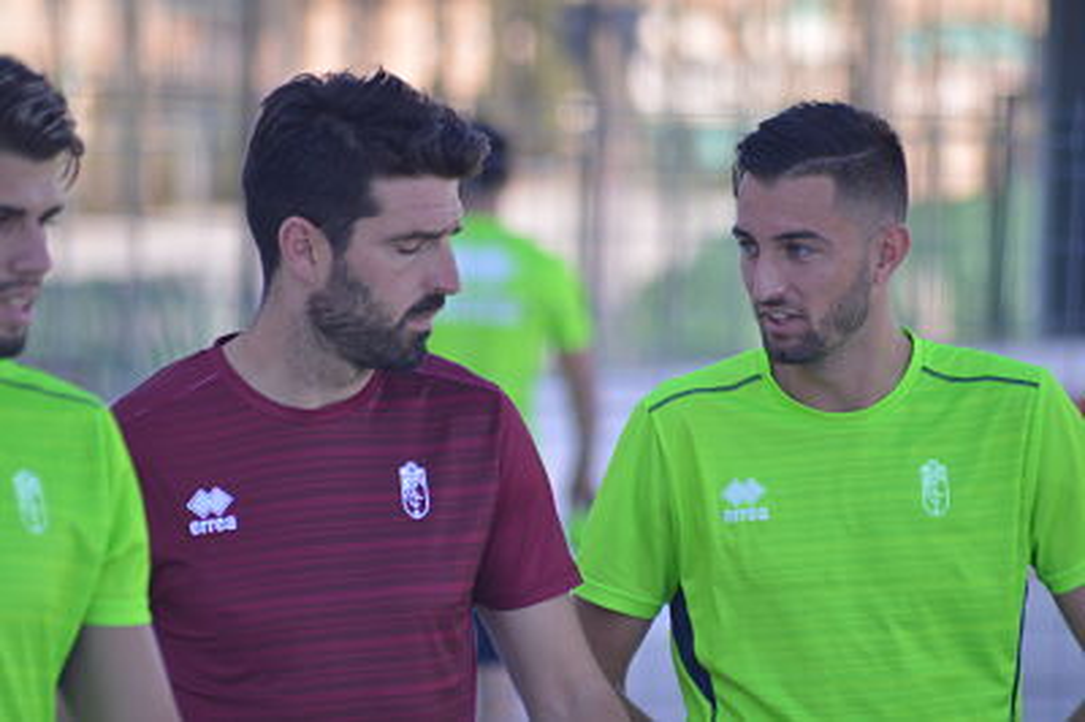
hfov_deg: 4.6
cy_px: 361
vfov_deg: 3.0
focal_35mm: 450
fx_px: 13551
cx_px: 542
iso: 500
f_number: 5.6
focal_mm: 300
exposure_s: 1/500
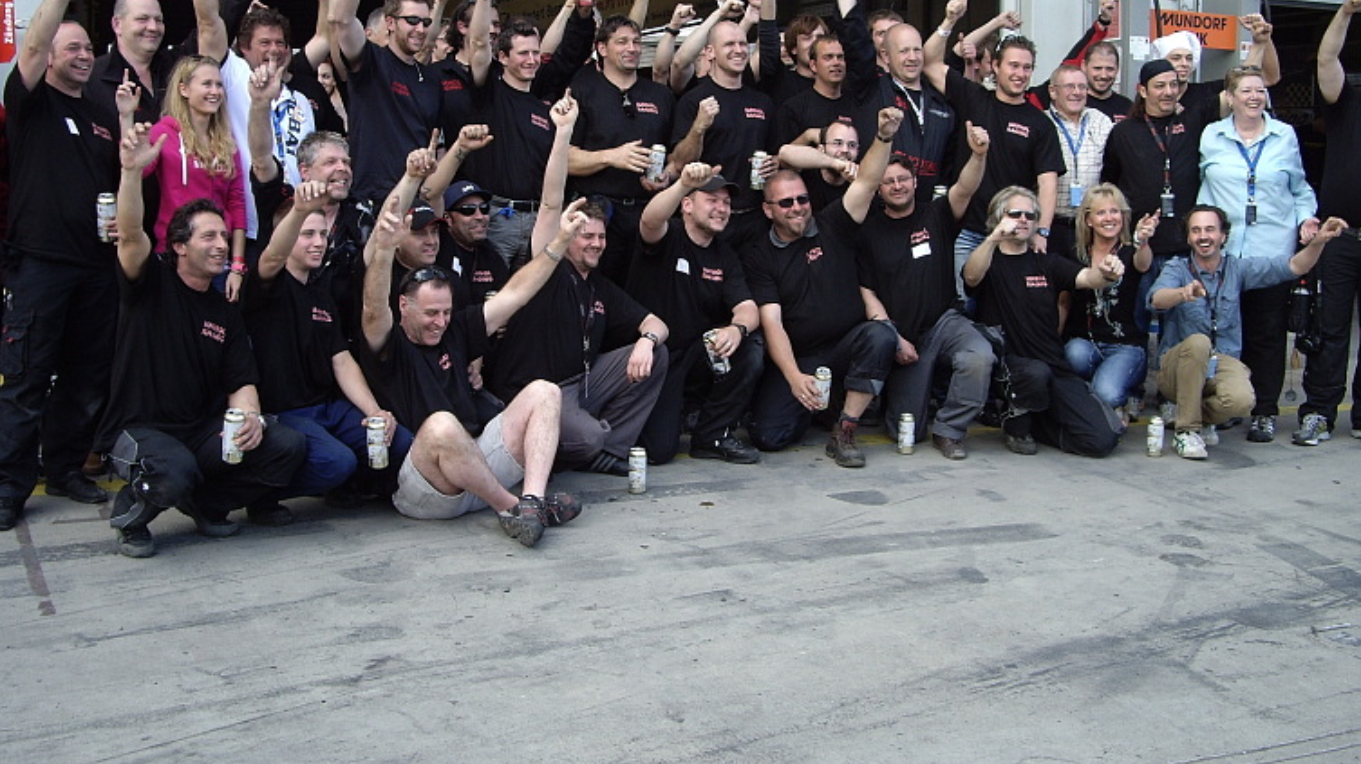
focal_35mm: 44
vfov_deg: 27.0
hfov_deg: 46.4
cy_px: 291
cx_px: 665
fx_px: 1587
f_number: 2.8
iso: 100
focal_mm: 7.9
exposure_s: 1/200
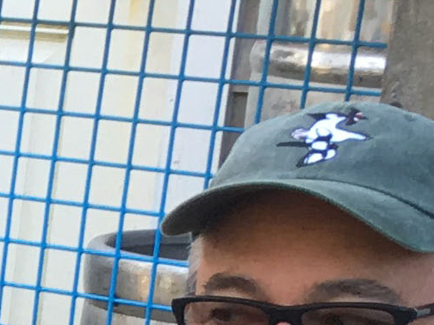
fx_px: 2909
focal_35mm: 232
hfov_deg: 7.6
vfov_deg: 6.3
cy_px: 610
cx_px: -803
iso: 32
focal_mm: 4.15
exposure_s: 1/60
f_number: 2.2
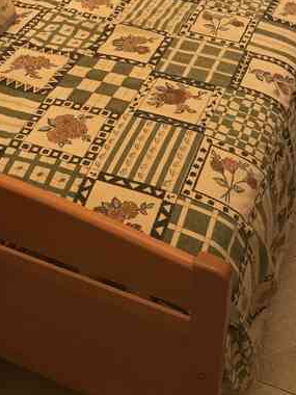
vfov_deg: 31.3
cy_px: 48
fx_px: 673
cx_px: 152
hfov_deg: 24.8
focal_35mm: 59
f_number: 1.8
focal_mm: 3.99
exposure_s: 1/14
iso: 100
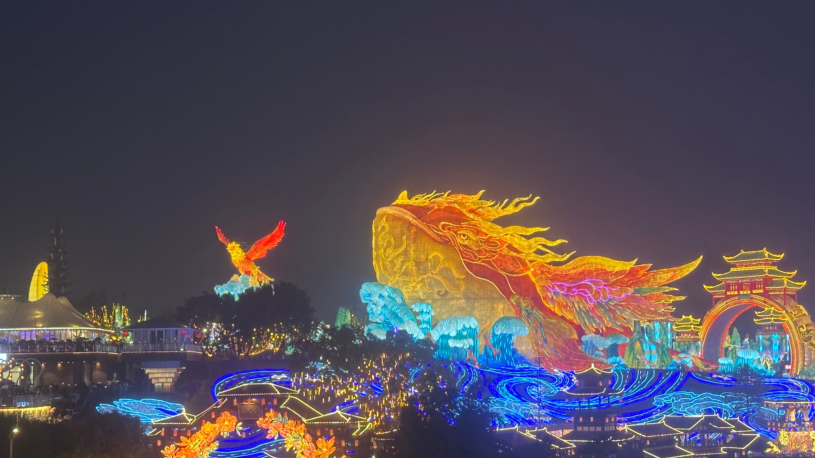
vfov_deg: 18.8
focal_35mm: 64
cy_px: 284
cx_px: 386
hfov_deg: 32.8
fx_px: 1383
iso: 125
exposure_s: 1/50
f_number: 1.78
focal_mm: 6.86
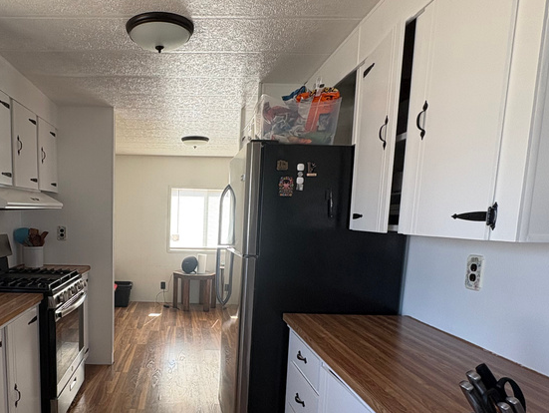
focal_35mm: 26
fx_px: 413
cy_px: 270
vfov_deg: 52.3
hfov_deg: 64.9
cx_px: 168
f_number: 2.2
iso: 125
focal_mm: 2.22
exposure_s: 1/99
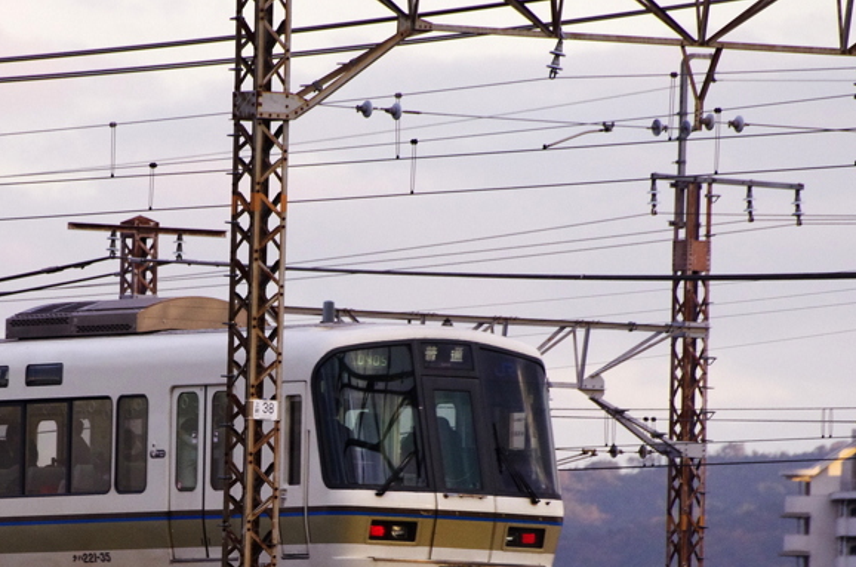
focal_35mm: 797
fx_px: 18914
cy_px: 429
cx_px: 233
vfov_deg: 1.7
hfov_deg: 2.6
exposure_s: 1/500
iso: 1250
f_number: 6.3
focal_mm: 300
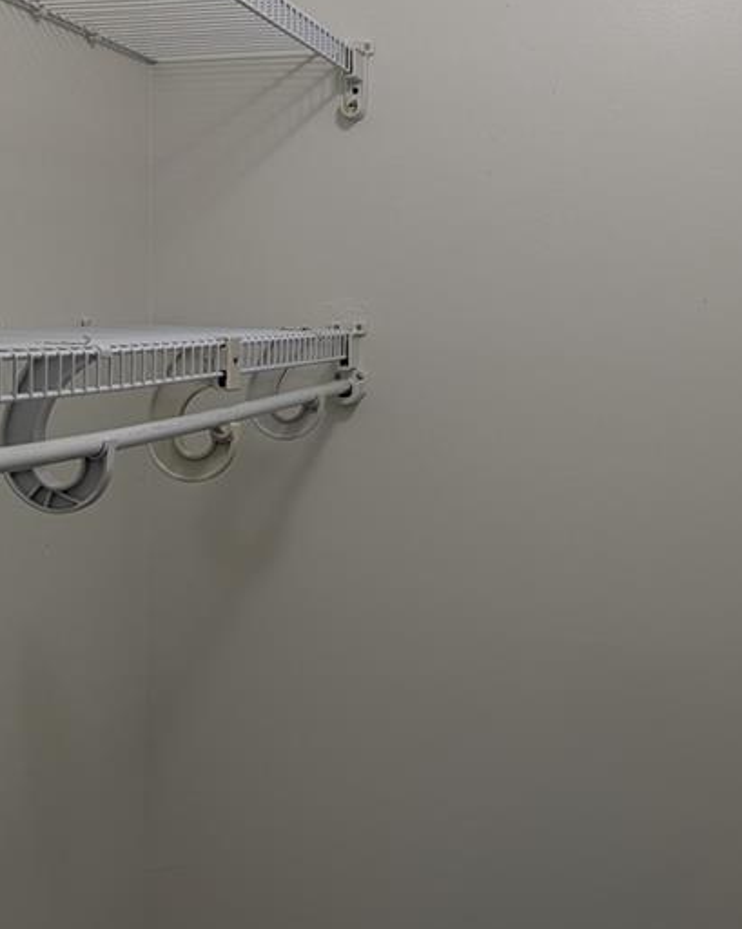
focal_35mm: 55
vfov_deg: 34.2
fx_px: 1511
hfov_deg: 27.6
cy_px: 428
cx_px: 396
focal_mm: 6.81
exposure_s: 1/120
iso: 51
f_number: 1.85
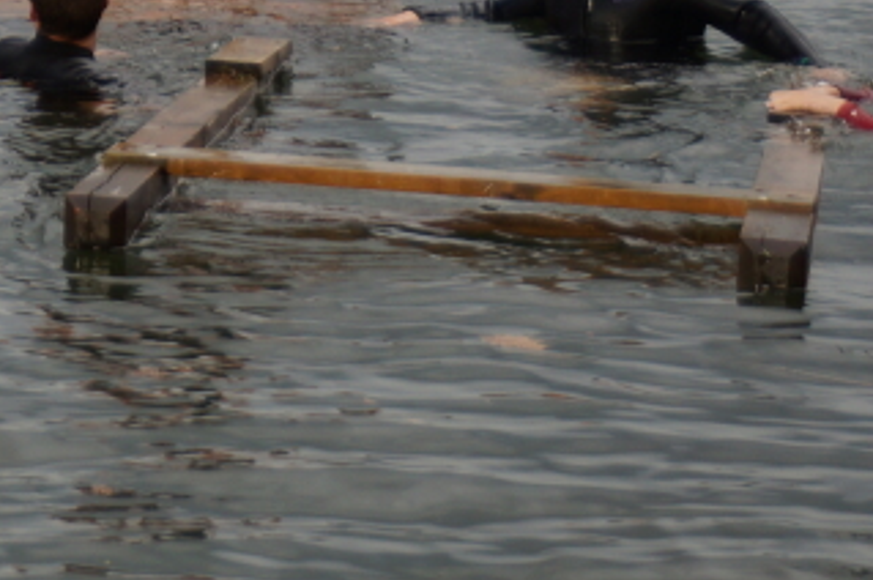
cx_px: -365
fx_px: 5125
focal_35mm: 212
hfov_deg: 9.5
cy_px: -194
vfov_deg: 6.4
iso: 160
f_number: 4.5
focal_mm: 45
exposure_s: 1/80
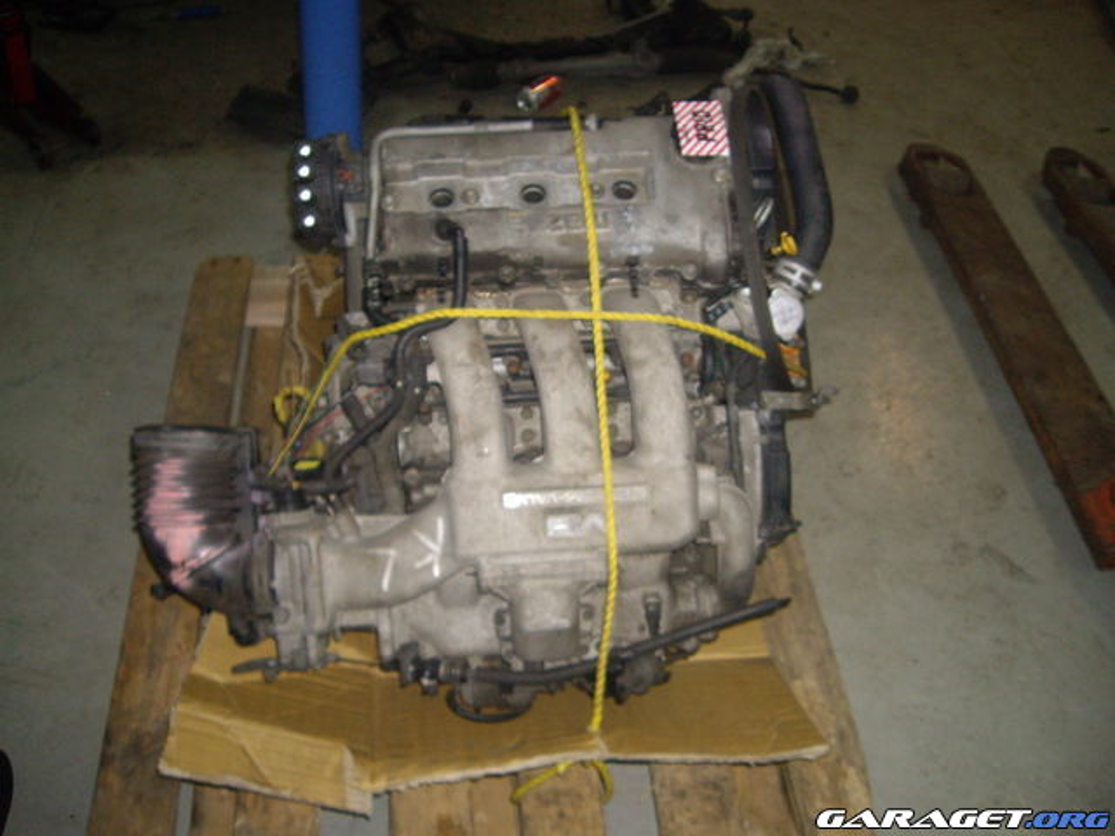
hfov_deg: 49.0
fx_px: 1224
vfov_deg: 37.7
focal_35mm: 38
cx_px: 558
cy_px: 418
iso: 200
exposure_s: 1/40
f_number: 2.7
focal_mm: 6.2
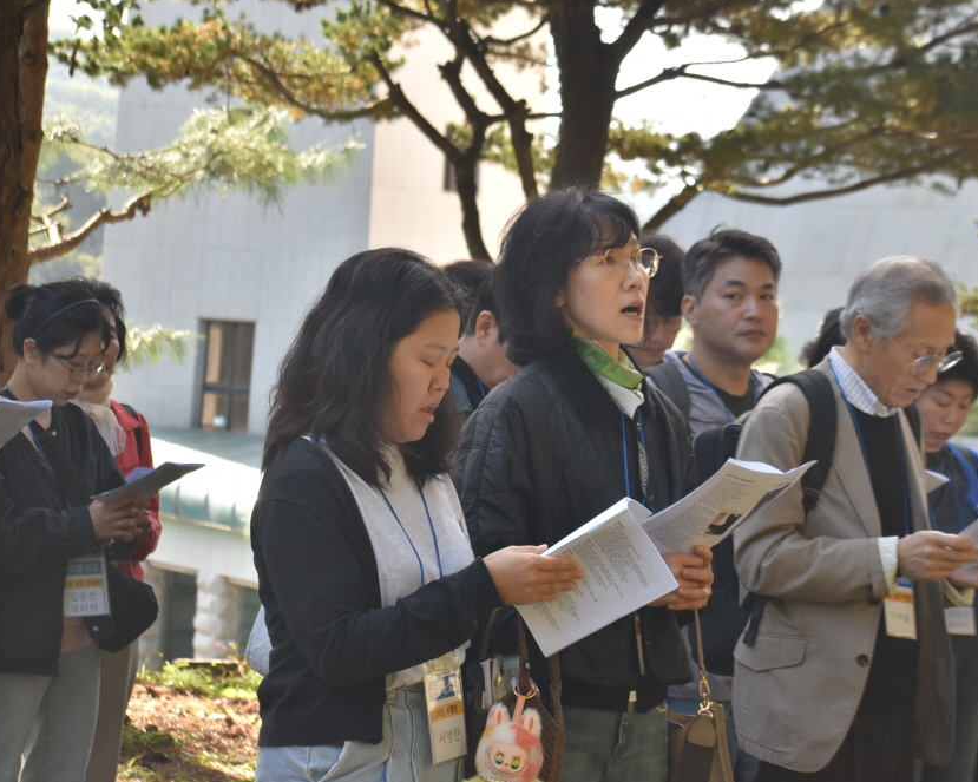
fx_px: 3444
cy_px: 392
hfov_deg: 16.2
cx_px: 576
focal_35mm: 119
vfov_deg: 13.0
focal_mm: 70
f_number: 7.1
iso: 400
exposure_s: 1/200
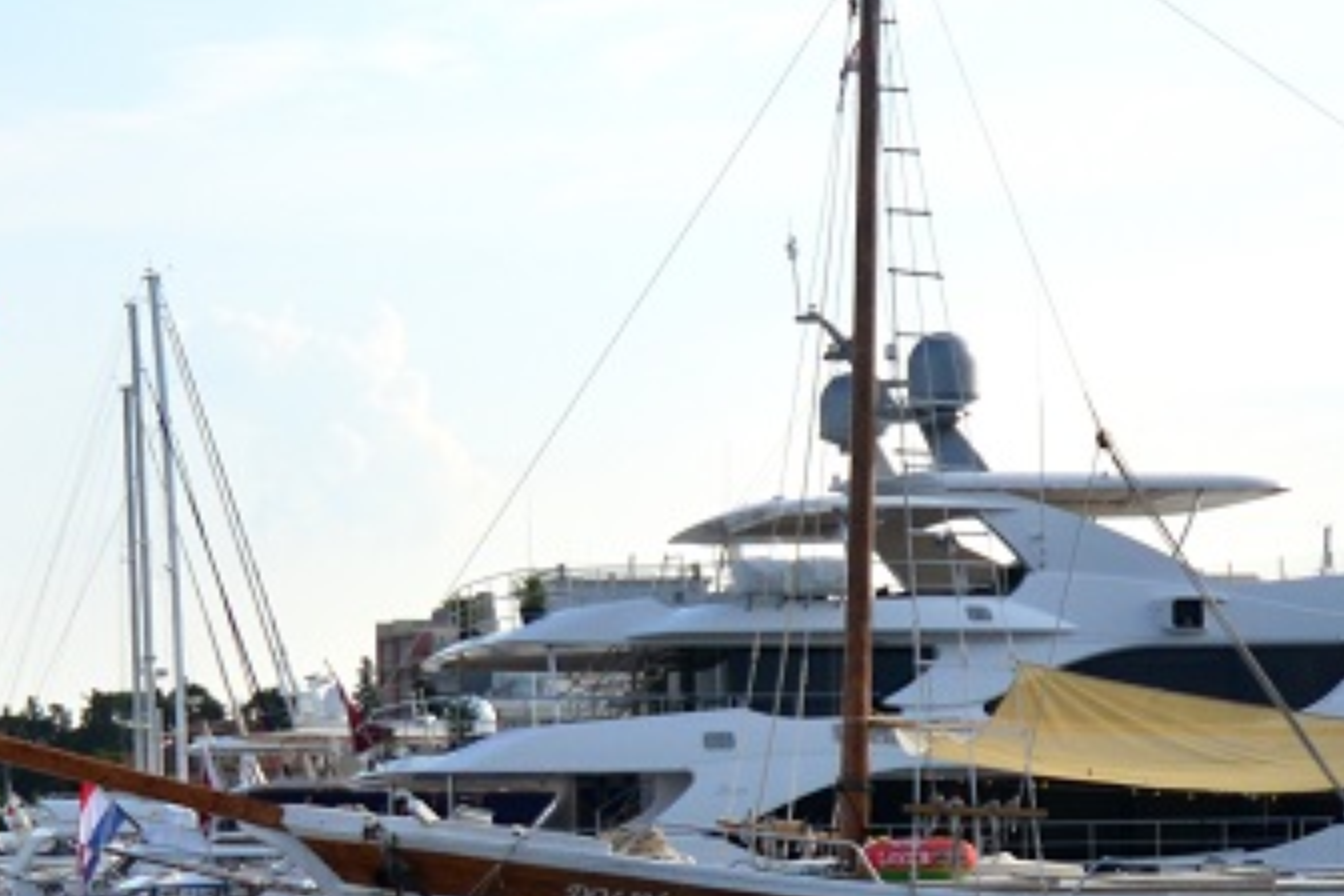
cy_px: 834
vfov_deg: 13.8
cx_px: 294
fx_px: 3658
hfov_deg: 20.6
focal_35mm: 98
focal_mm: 22
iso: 400
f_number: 4
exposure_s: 1/4000
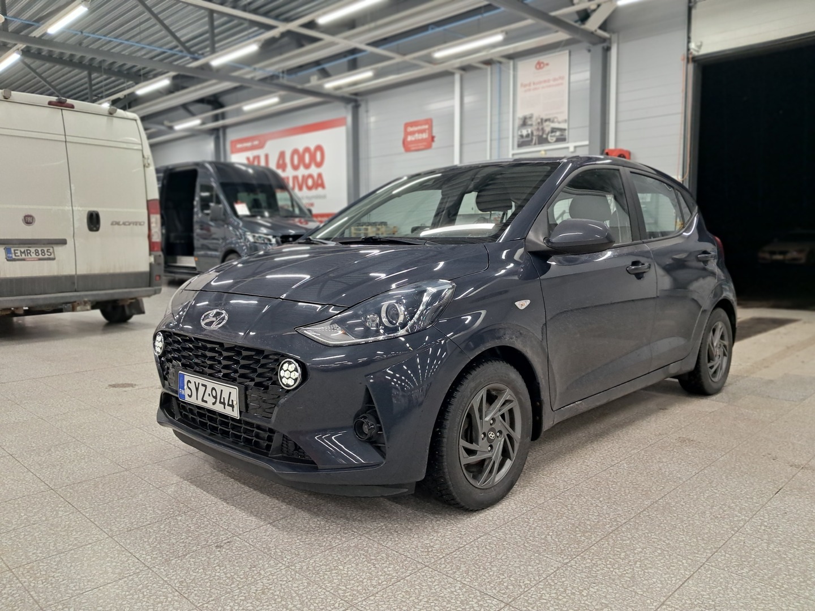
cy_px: 306
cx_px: 408
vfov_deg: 51.4
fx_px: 636
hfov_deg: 65.3
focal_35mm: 27
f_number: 1.8
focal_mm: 4
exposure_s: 1/50
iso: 160
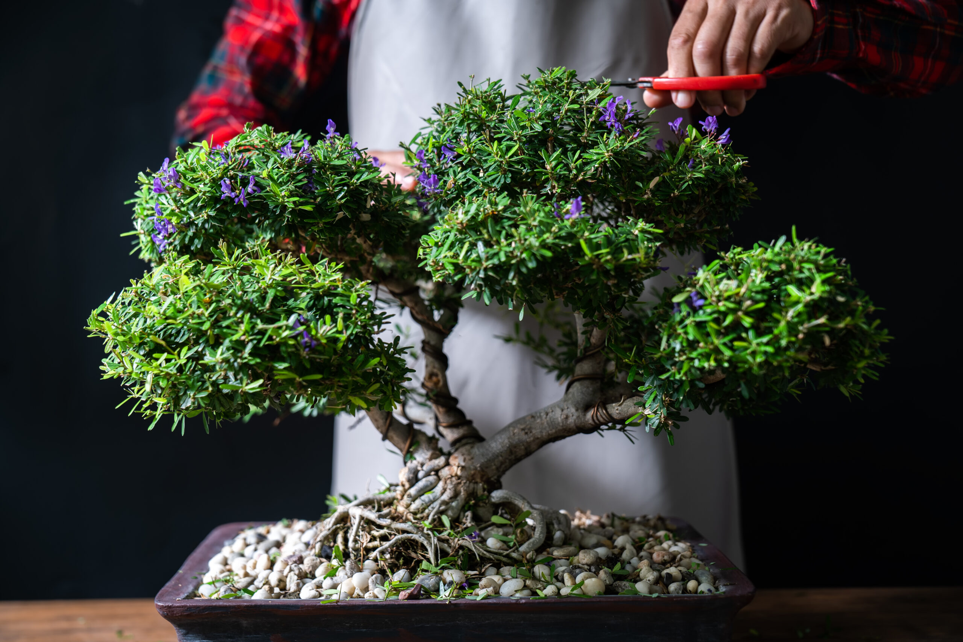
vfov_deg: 28.7
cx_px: 482
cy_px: 321
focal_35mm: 47
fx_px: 1257
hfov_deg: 41.9
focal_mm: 47
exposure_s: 1/1.25
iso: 100
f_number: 3.5
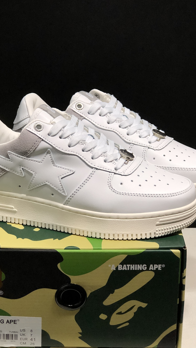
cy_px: 172
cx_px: 84
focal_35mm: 74
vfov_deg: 28.6
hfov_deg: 16.3
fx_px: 684
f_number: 2.8
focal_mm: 6.6
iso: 50
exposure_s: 1/30
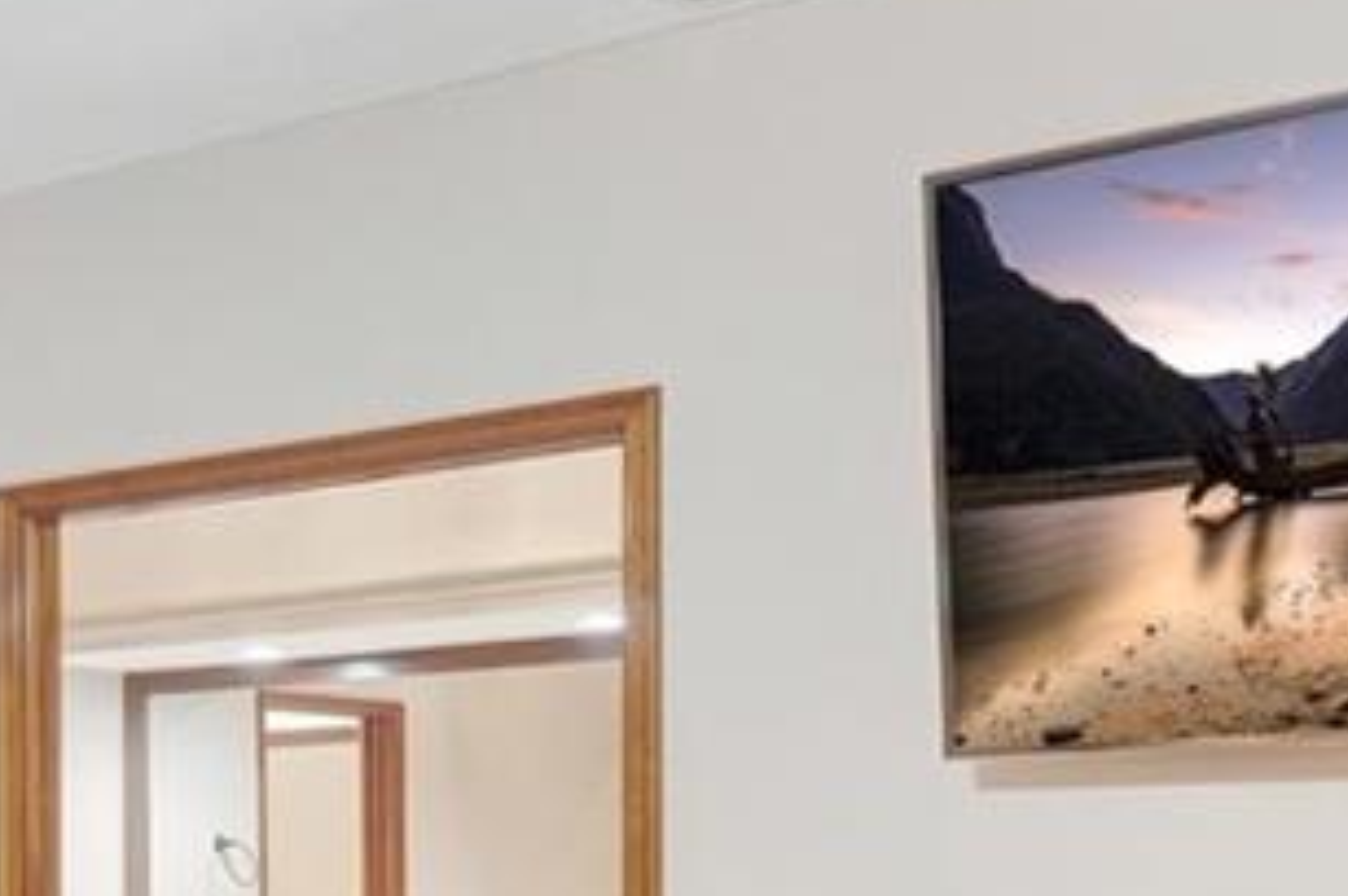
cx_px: -724
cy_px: 874
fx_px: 2730
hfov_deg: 22.3
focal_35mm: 73
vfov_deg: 18.2
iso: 500
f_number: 8
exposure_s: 1/2
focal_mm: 14
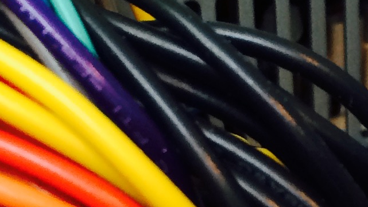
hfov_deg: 13.1
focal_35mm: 161
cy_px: 376
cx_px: 394
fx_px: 1570
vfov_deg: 7.3
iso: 40
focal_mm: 4.15
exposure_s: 1/30
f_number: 2.2
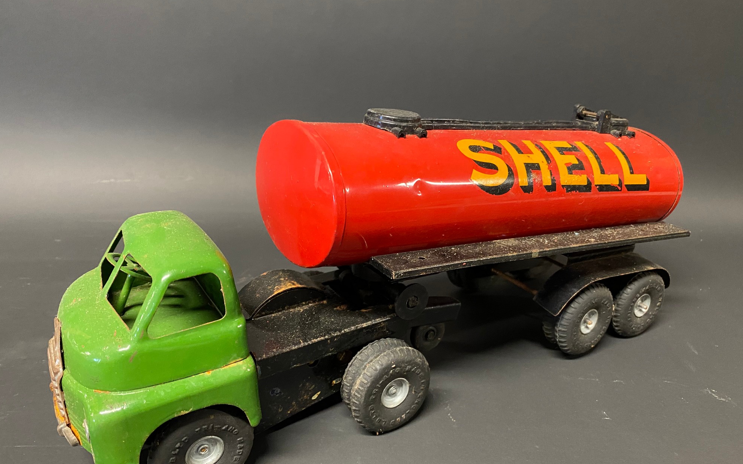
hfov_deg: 66.5
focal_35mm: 28
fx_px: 567
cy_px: 250
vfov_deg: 44.5
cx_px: 374
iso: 400
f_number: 1.8
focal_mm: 4.25
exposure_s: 1/33
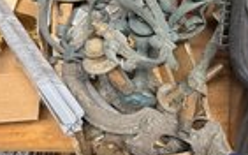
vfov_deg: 20.2
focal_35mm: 62
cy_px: -3
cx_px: 184
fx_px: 419
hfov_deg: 32.4
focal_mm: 6.76
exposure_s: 1/60
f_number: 1.78
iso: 500
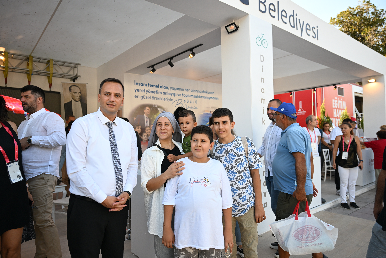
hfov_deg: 73.7
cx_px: 193
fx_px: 257
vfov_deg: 53.1
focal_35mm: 24
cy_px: 129
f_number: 3.2
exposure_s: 1/800
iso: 400
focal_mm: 24
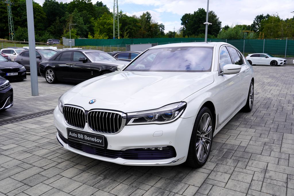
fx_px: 245
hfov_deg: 61.9
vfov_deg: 43.6
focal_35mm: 30
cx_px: 147
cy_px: 98
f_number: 9
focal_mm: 30
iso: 100
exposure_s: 1/125
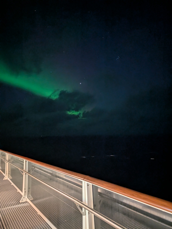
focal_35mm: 24
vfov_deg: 71.5
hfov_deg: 56.9
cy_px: 114
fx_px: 159
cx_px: 86
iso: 1050
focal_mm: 6.9
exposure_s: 1/2.87
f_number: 1.68
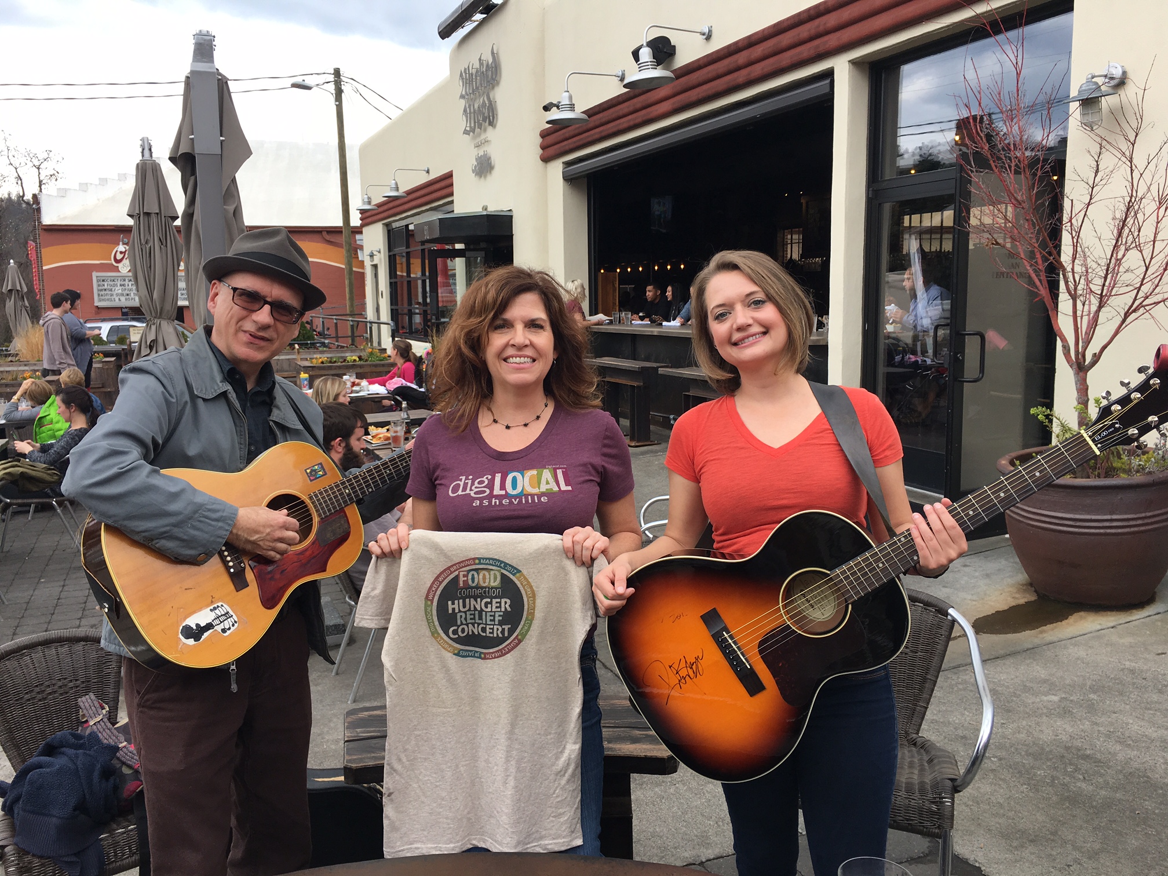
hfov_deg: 61.7
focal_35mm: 29
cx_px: 584
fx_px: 979
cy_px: 438
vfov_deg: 48.2
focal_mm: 4.15
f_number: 2.2
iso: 25
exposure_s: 1/340
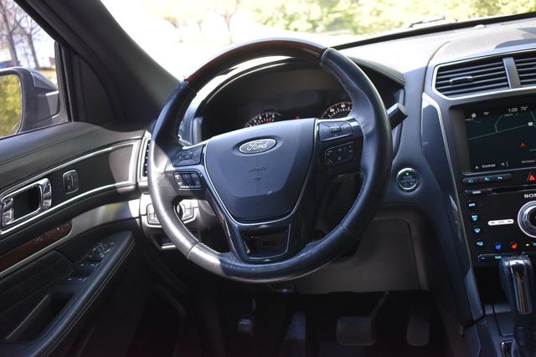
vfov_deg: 36.9
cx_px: 268
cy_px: 178
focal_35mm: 36
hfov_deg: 53.1
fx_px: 536
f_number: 3.8
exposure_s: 1/200
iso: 800
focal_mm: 24
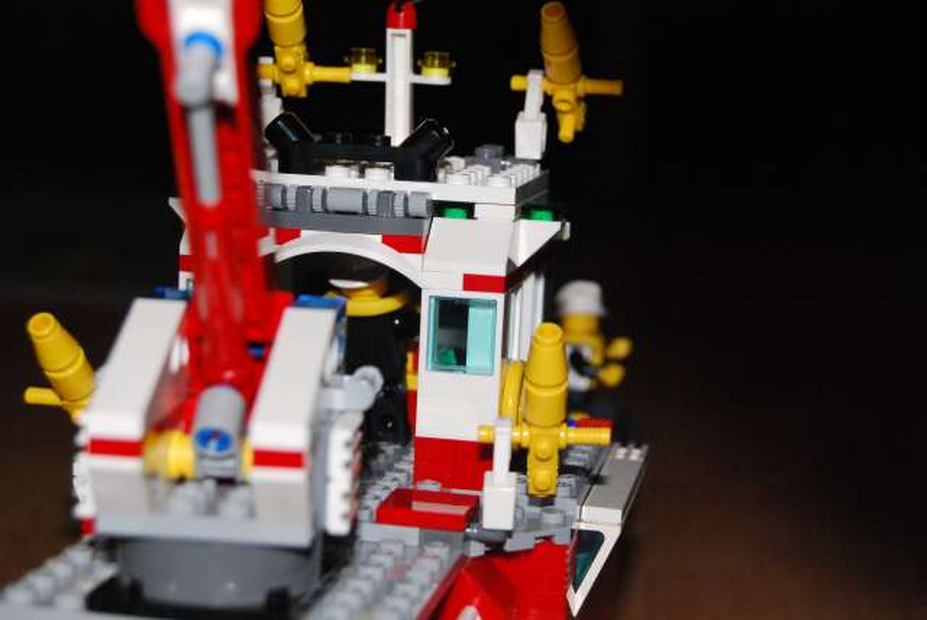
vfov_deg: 18.2
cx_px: 464
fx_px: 1933
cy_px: 310
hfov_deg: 27.0
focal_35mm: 75
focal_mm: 50
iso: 1600
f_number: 8
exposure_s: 1/125
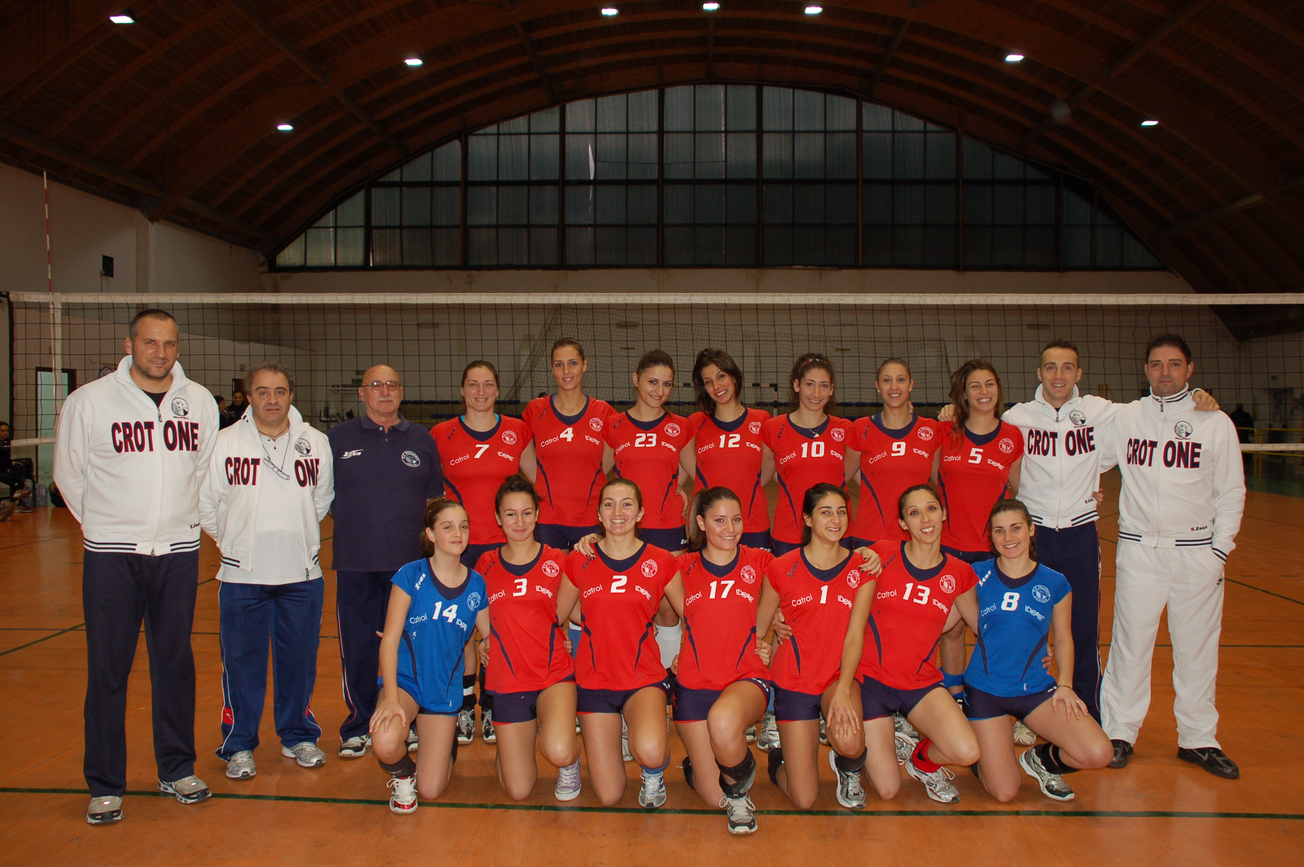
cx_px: 652
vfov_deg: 43.5
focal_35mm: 30
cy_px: 434
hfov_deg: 62.0
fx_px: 1086
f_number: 3.8
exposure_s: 1/60
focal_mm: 20
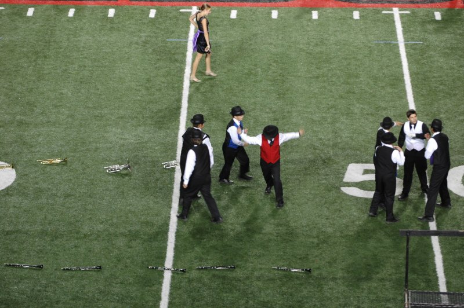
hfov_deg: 11.0
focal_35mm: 188
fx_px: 2415
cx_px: 232
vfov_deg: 7.3
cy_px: 154
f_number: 2.8
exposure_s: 1/60
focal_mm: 125
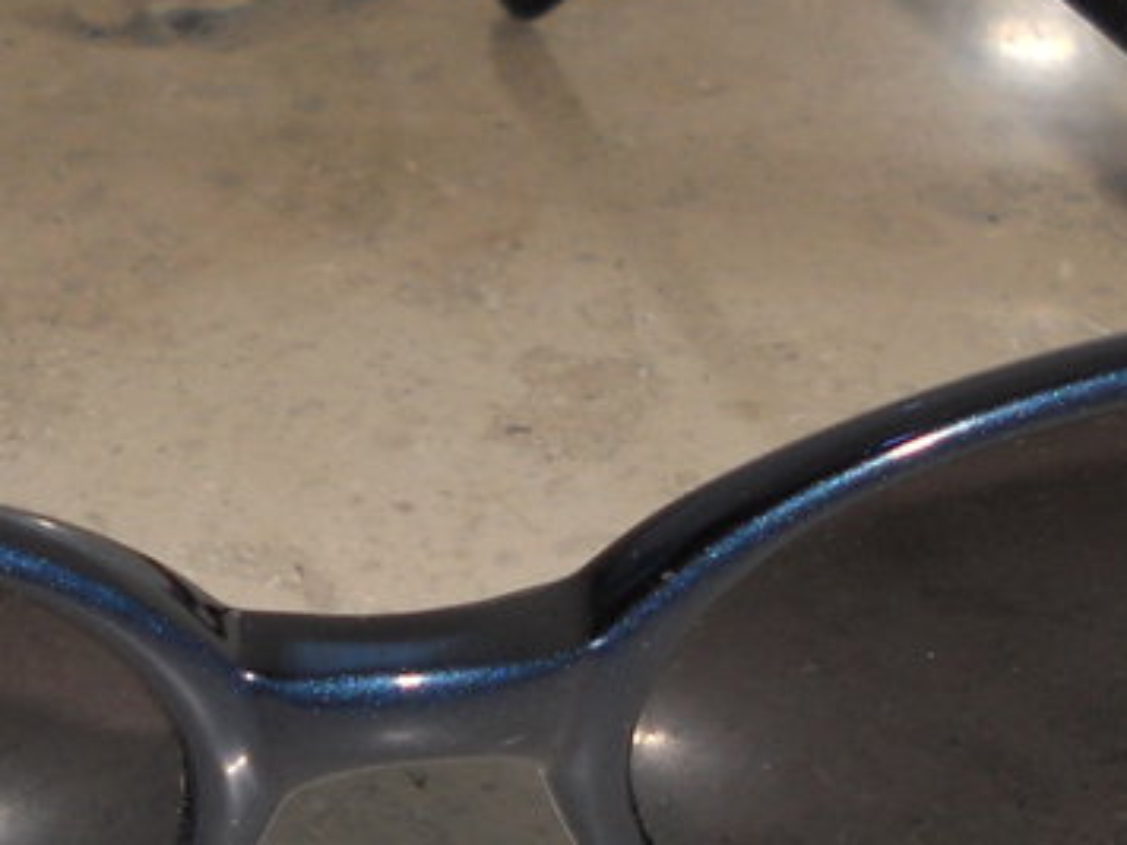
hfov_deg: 19.3
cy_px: 275
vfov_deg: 14.6
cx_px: 236
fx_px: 3288
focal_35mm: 101
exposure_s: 1/25
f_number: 8
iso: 100
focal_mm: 4.9
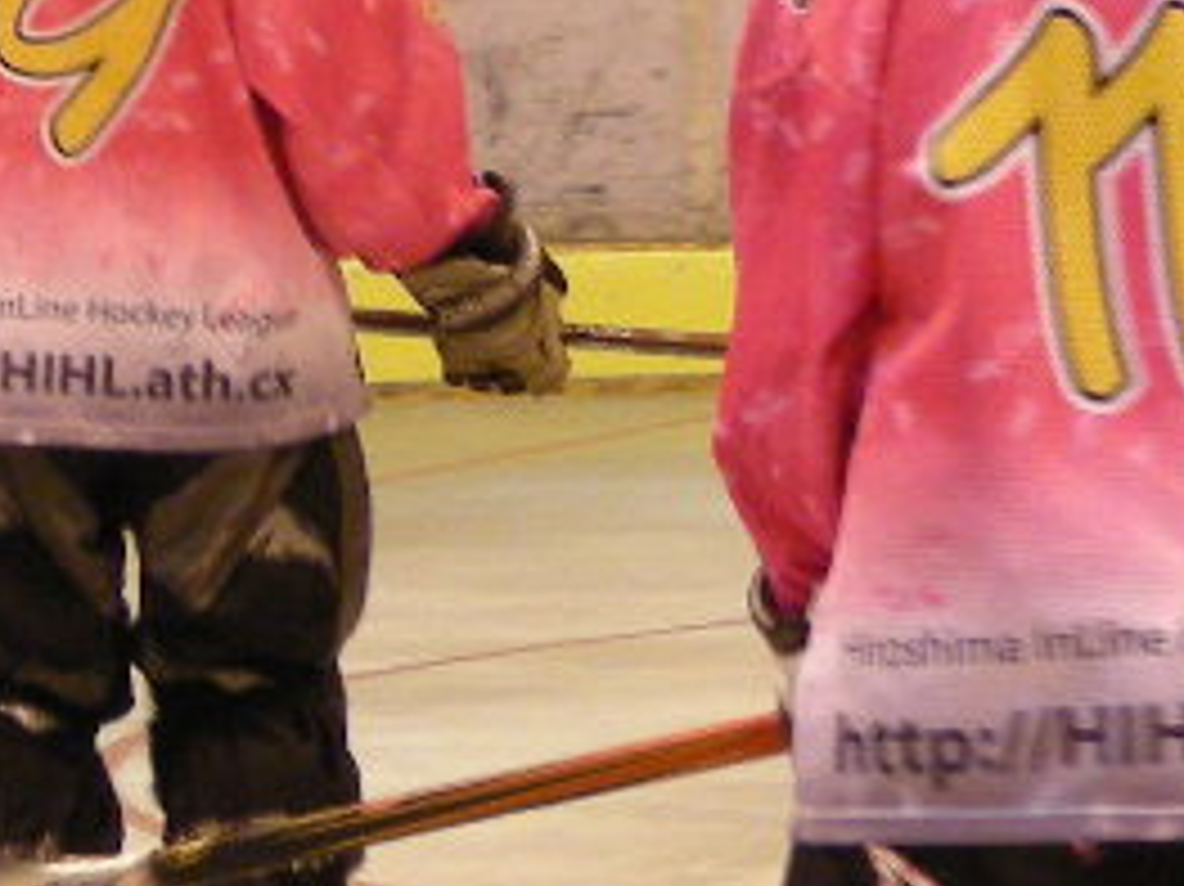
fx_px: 17060
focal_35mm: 499
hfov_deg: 4.0
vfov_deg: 3.0
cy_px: 63
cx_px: 311
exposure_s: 1/18.1
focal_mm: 21.3
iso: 200
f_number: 3.5
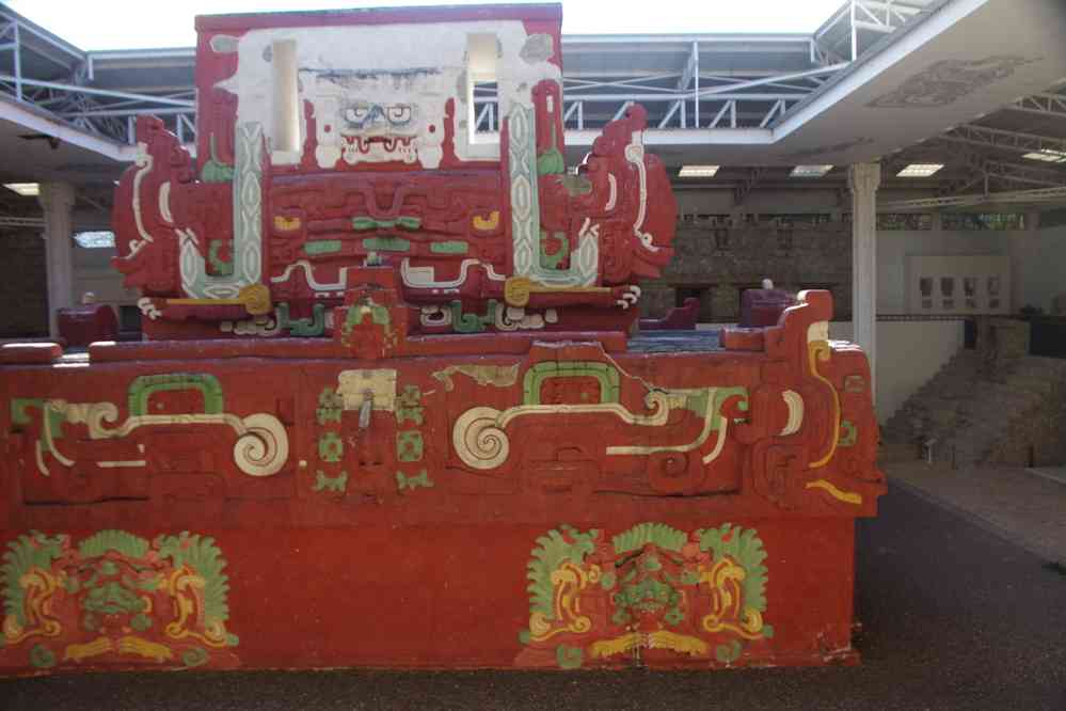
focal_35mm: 33
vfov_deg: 40.0
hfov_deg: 57.2
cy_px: 356
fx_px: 977
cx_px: 533
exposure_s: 1/50
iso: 200
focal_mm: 21.9
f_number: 6.3
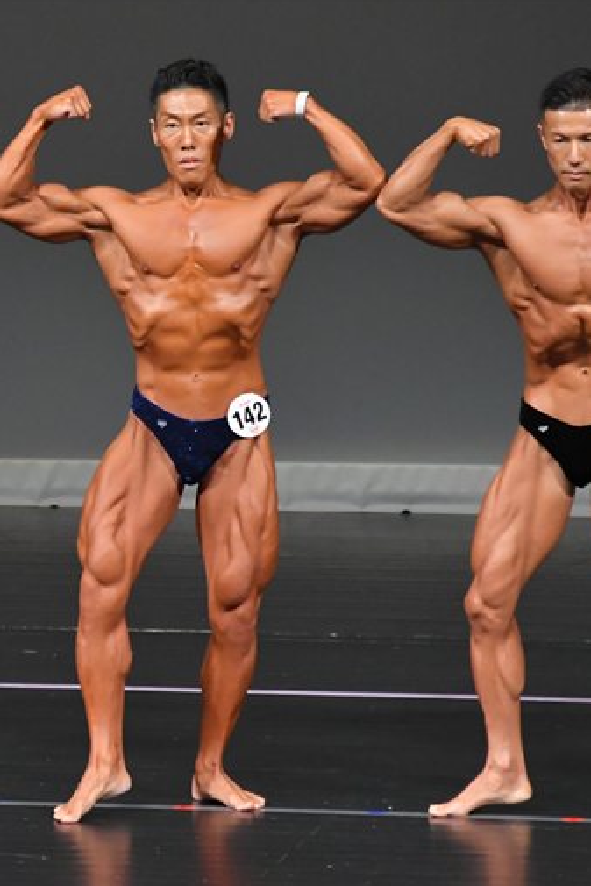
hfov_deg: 2.6
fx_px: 13017
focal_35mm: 529
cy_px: 442
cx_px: -24
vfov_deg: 3.9
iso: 4000
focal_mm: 230
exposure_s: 1/400
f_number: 5.6
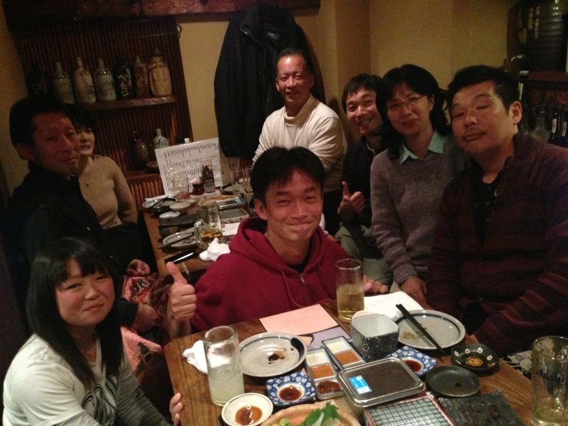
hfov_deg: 55.4
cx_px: 284
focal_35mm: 33
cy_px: 213
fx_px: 541
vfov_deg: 42.9
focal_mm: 4.12
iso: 800
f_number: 2.4
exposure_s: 1/15
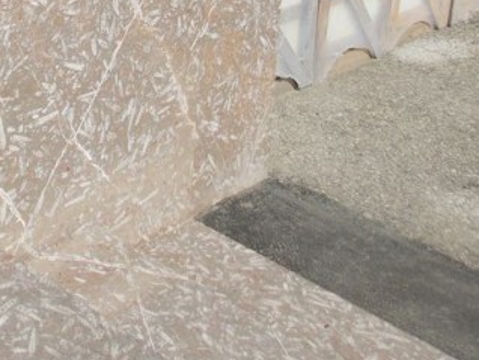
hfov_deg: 25.3
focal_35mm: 74
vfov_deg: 18.7
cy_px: -89
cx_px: 23
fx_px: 1025
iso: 80
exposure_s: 1/200
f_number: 9.9
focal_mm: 4
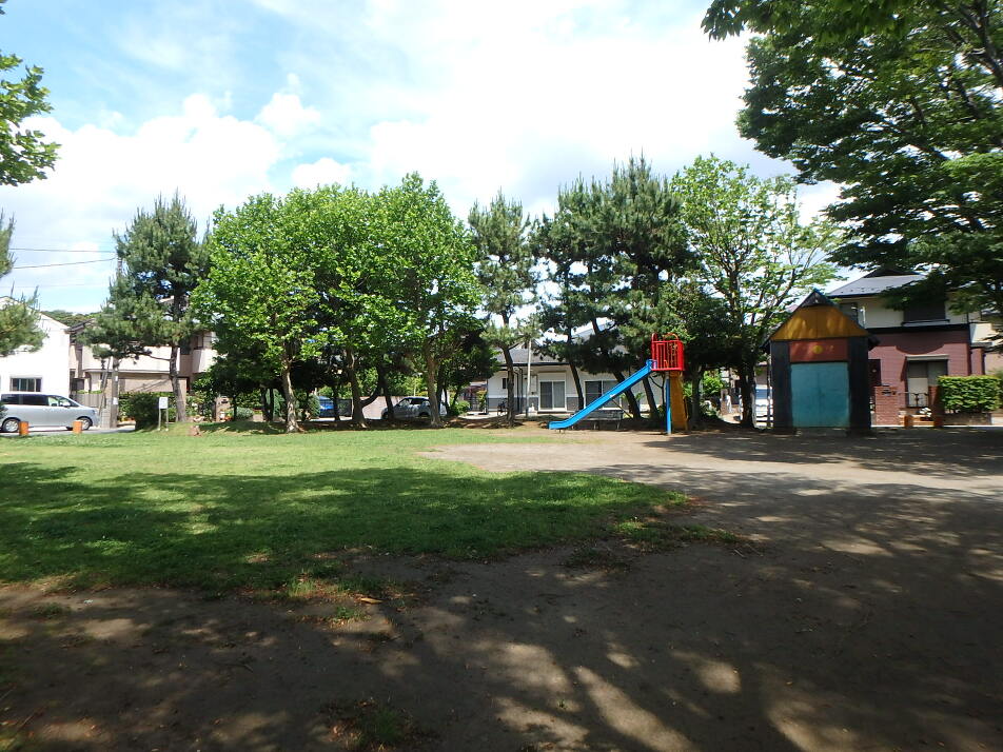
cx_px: 502
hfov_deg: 79.0
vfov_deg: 63.4
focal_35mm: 21
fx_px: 608
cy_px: 376
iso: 125
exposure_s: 1/640
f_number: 3.5
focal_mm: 3.7
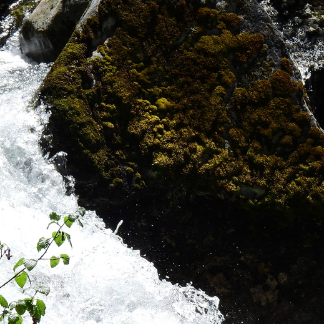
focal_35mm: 697
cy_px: 147
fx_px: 7381
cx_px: 179
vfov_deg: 2.5
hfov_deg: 2.5
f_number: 5
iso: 100
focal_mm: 57.1
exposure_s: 1/640
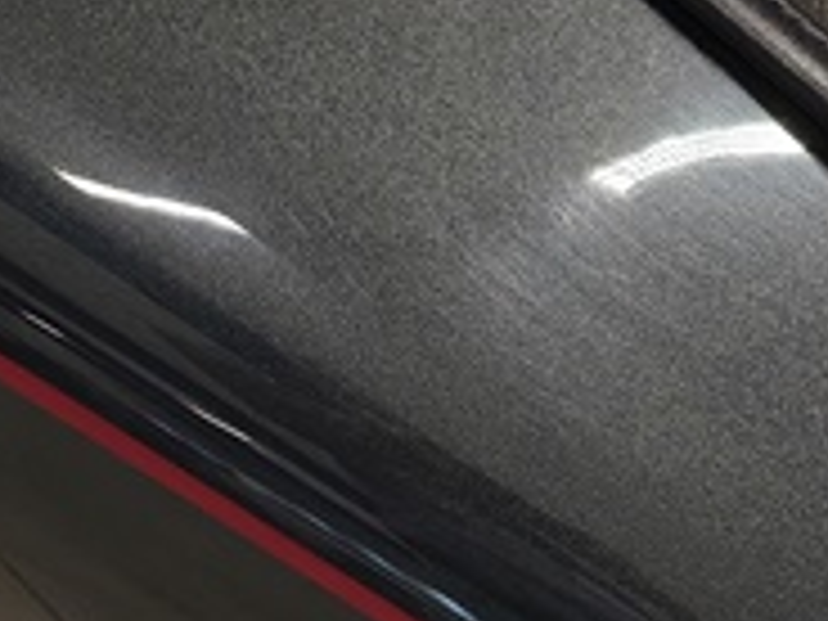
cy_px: -630
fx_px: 6123
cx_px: 274
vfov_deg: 5.7
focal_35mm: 256
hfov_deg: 7.7
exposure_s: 1/100
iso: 274
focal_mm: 8.72
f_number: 2
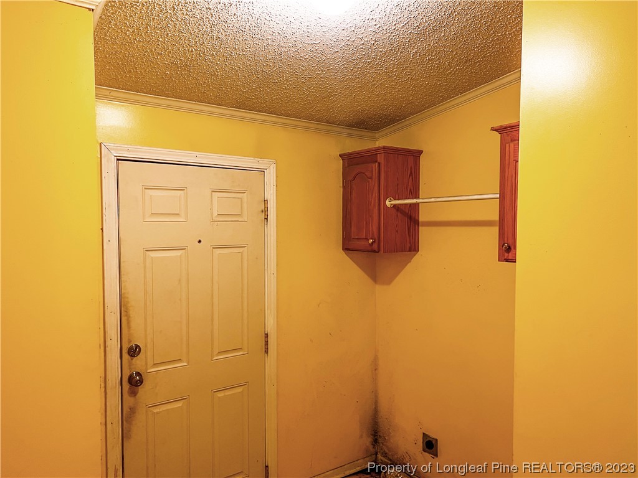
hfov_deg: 67.3
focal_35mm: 26
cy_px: 239
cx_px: 319
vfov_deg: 53.1
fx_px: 479
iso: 125
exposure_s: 1/60
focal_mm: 5.7
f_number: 1.5
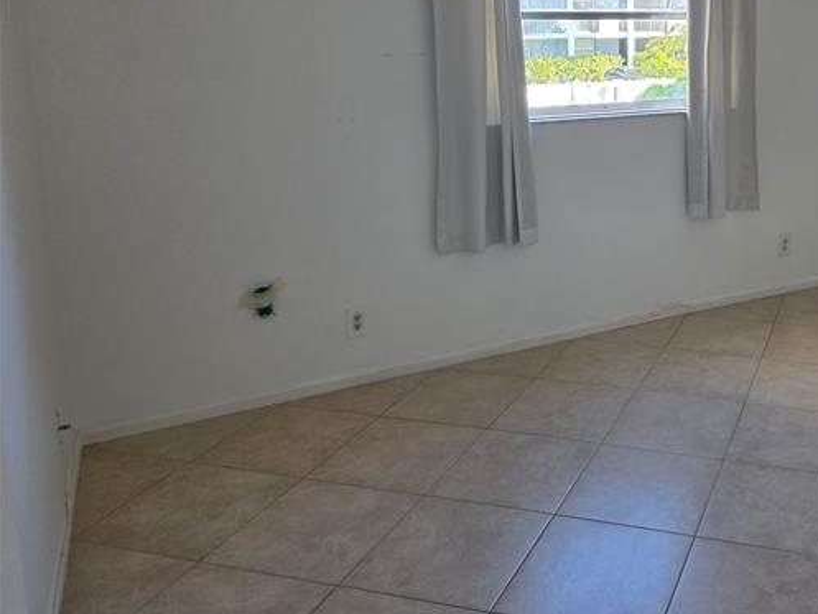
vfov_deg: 37.8
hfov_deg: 47.4
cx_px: 657
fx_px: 875
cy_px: 160
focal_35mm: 37
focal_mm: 6.25
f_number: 1.7
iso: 80
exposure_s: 1/180
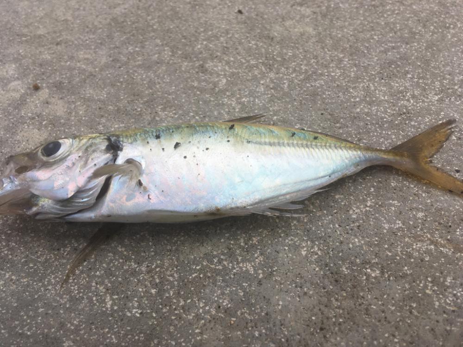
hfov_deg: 61.7
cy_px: 174
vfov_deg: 48.2
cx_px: 232
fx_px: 388
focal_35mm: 29
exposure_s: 1/425
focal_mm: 4.15
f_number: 2.2
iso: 25
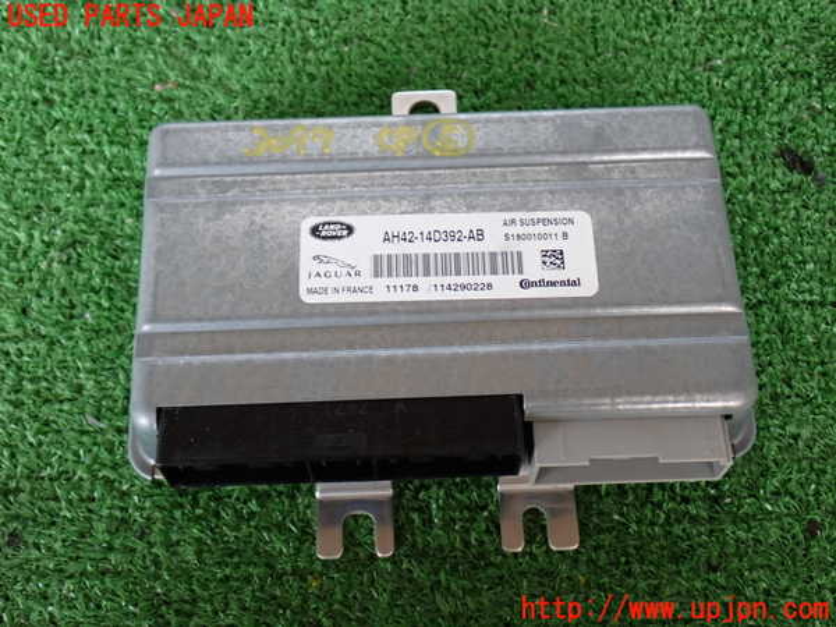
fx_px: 1135
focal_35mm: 47
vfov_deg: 30.9
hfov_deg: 40.4
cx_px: 418
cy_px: 314
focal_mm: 8.4
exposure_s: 1/50
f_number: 3.1
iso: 320
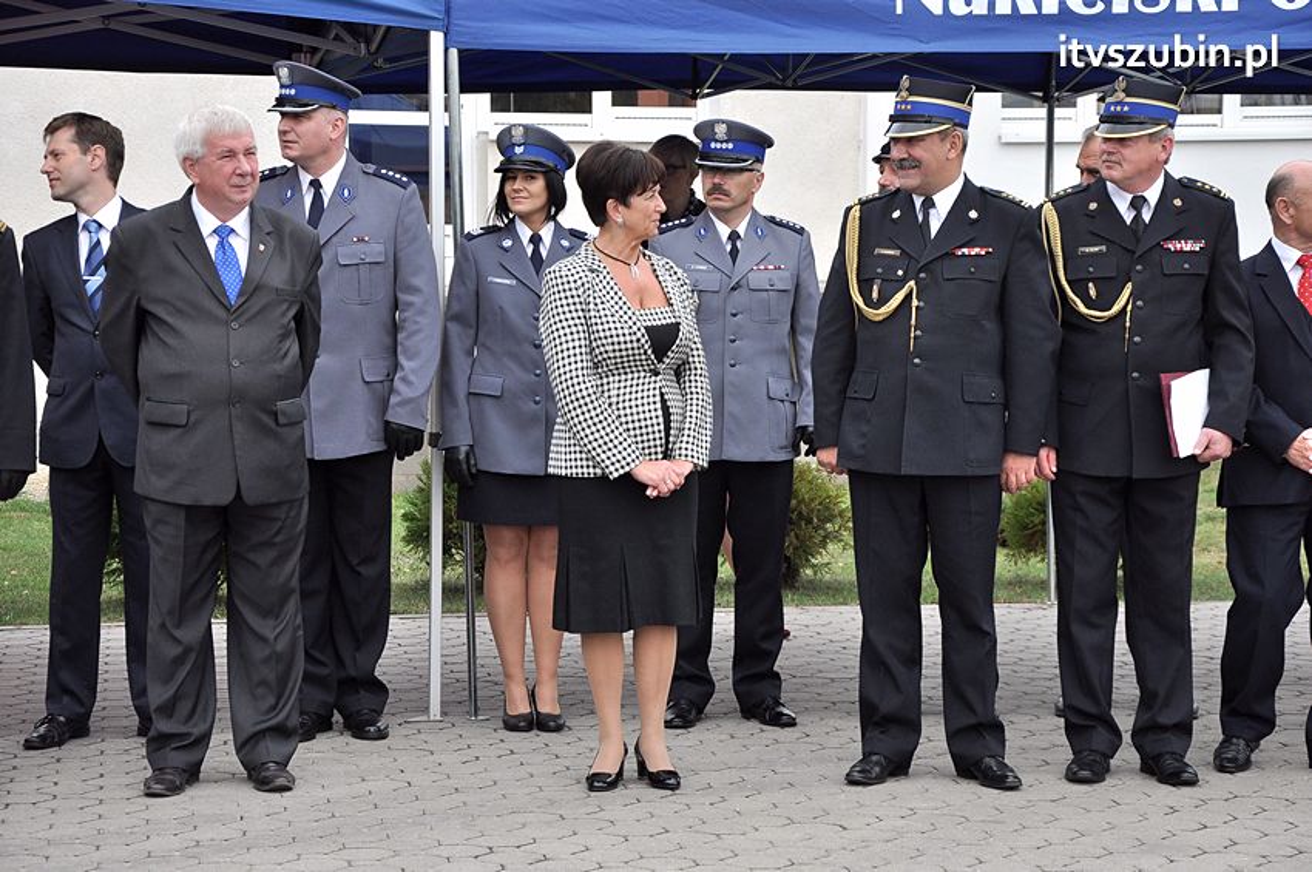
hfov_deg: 21.9
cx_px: 656
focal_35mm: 93
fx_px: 3386
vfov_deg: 14.7
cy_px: 436
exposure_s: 1/500
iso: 500
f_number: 5.6
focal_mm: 62
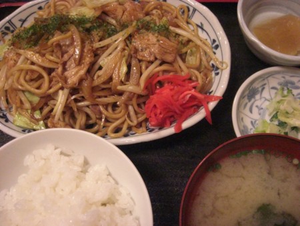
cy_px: 113
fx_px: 330
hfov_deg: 49.0
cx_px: 150
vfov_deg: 37.8
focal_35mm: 38
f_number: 2.8
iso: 1600
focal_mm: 7.9
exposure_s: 1/60
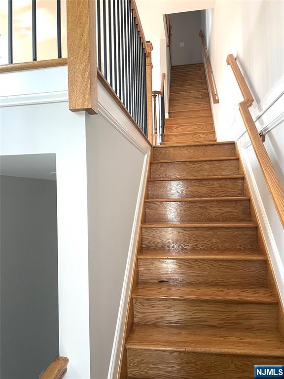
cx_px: 142
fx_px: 284
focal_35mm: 26
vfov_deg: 67.3
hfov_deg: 53.1
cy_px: 190
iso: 125
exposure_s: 1/78
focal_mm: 4.2
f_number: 1.6
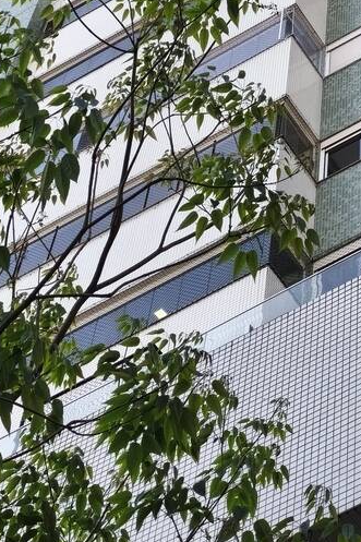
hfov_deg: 12.8
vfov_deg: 19.1
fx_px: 1565
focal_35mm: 104
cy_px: 8
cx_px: 425
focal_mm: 6.14
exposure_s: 1/510
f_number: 1.65
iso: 50
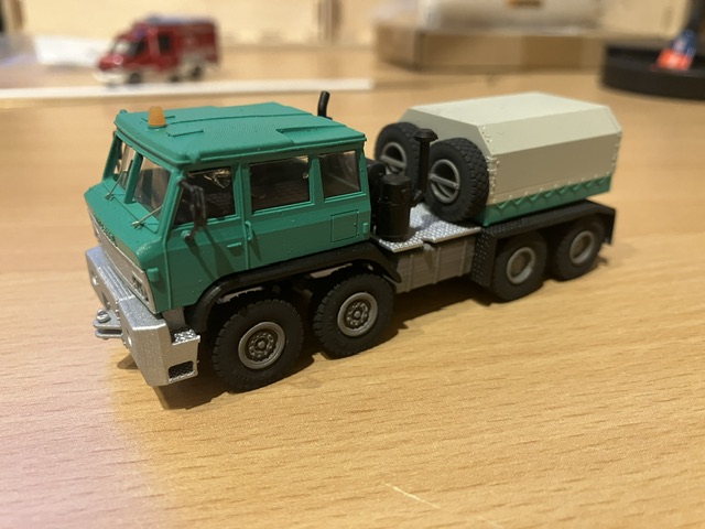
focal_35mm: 28
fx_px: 570
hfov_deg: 63.4
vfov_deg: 49.7
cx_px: 352
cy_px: 264
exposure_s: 1/33
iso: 320
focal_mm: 3.99
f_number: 1.8
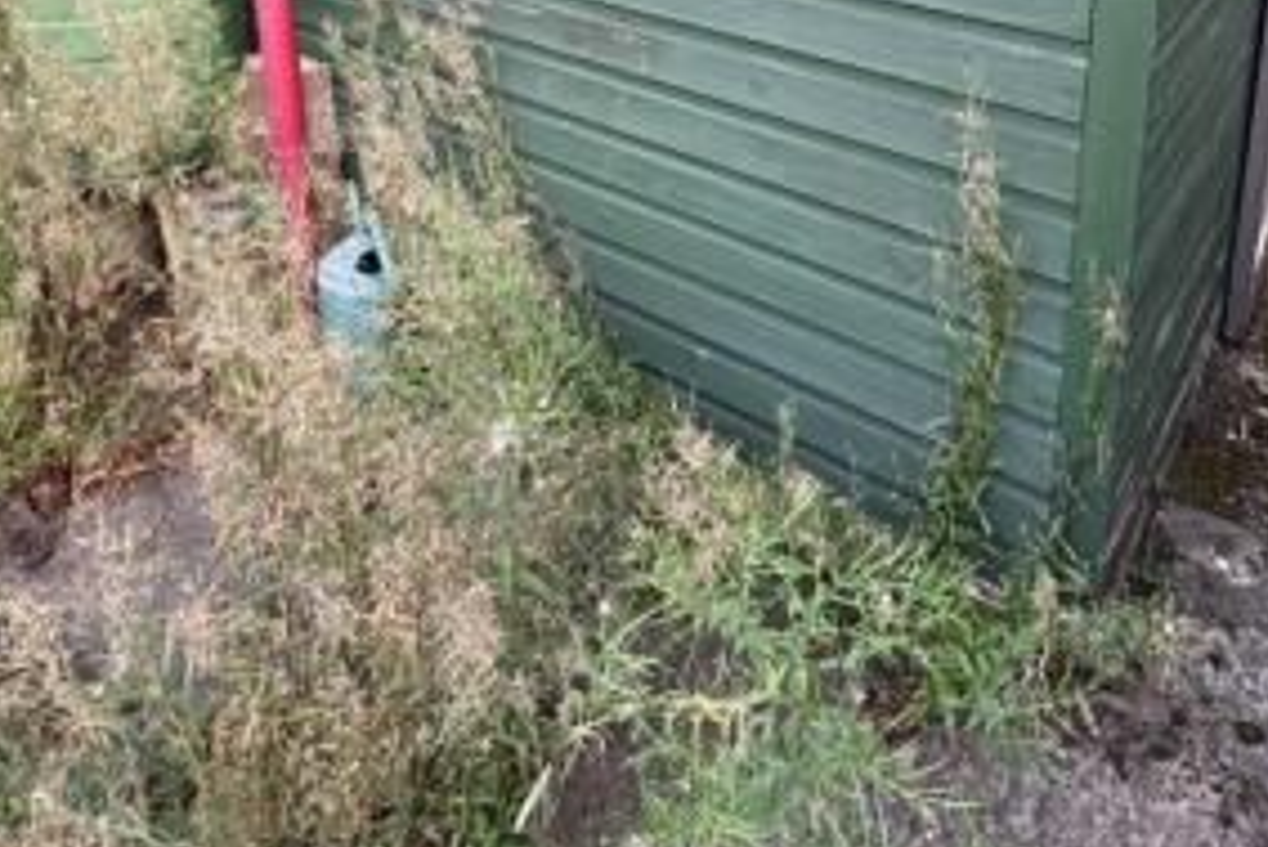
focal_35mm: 30
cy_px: -87
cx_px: 728
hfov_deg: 61.6
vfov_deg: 36.7
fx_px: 1057
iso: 40
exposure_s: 1/132
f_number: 2.2
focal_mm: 2.22
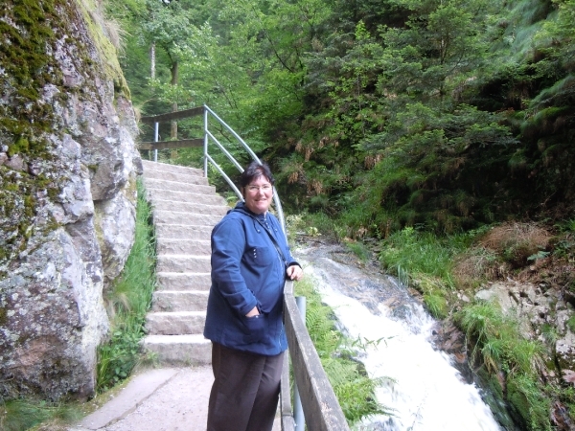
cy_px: 216
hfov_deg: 60.0
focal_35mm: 30
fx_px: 498
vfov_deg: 46.8
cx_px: 288
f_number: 3.5
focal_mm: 5.4
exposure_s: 1/60
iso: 200
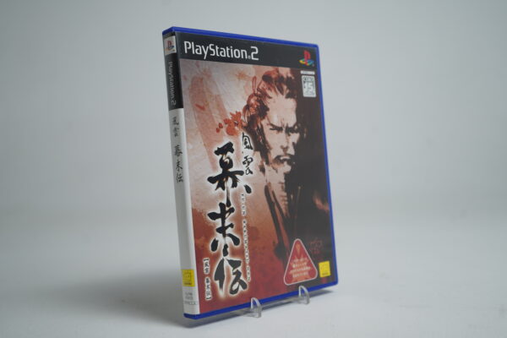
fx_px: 563
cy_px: 169
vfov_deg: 33.4
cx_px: 254
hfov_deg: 48.5
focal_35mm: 40
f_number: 4.5
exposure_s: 1/40
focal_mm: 40
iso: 100
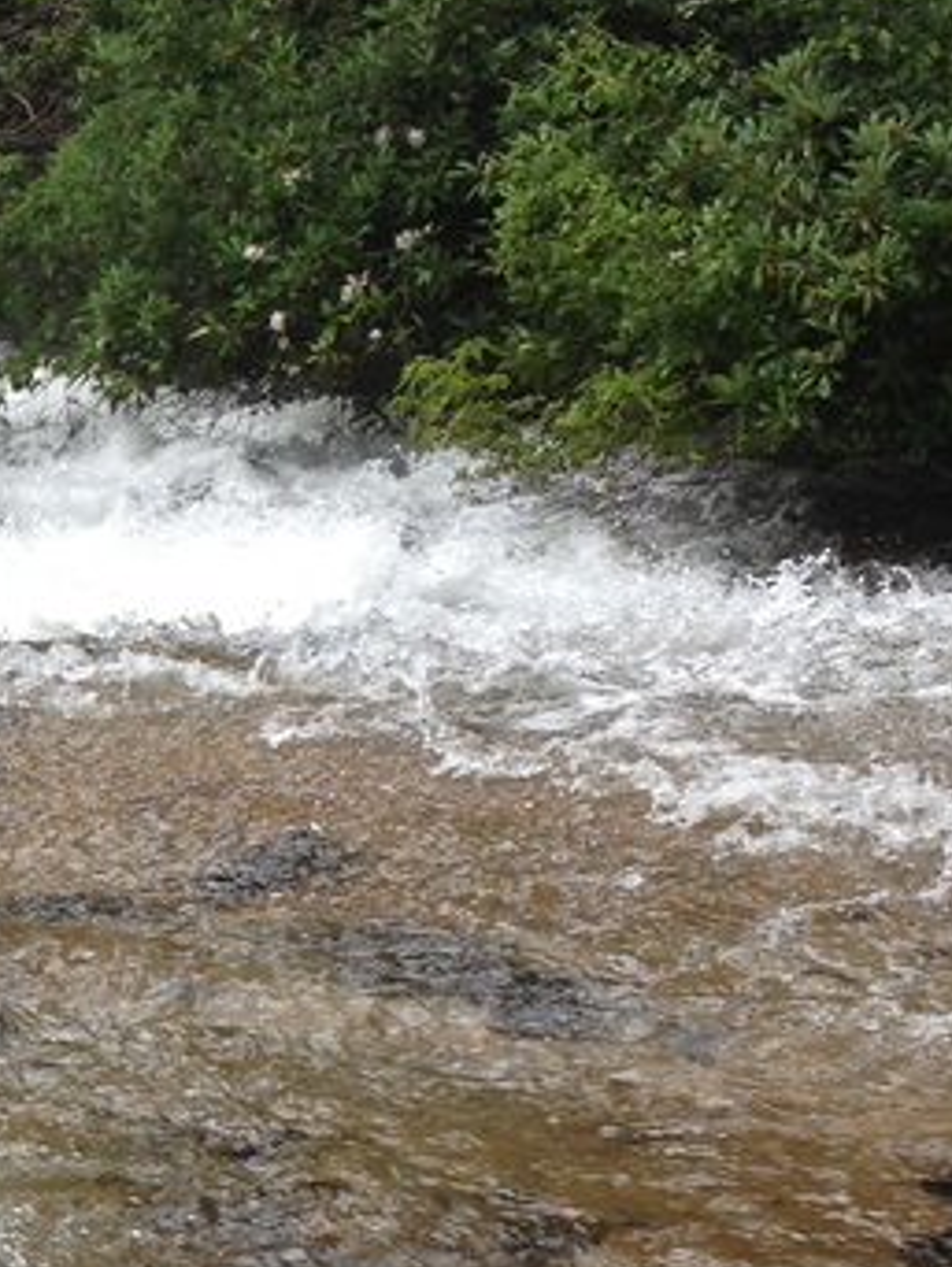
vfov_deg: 17.9
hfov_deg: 13.0
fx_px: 3992
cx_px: -374
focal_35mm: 109
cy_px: 1030
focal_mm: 4.28
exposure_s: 1/445
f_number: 2.4
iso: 50
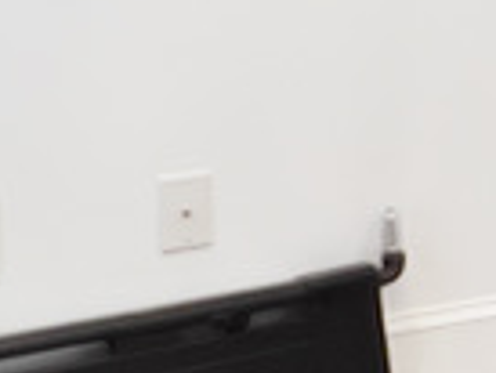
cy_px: -91
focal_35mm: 95
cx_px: 1075
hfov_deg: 15.2
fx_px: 1362
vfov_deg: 15.0
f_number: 1.8
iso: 100
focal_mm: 1.57
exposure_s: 1/120
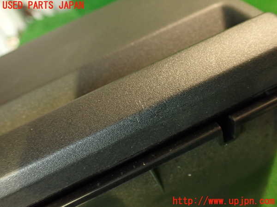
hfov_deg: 56.8
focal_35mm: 32
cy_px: 104
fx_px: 256
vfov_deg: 44.2
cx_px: 138
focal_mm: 5.79
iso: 500
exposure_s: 1/30
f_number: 2.4
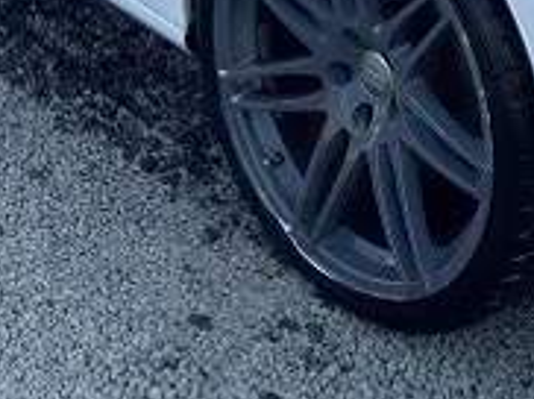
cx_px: 414
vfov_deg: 10.0
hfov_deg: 14.9
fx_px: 2034
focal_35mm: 132
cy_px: -496
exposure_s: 1/1698
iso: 100
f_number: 1.78
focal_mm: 6.76
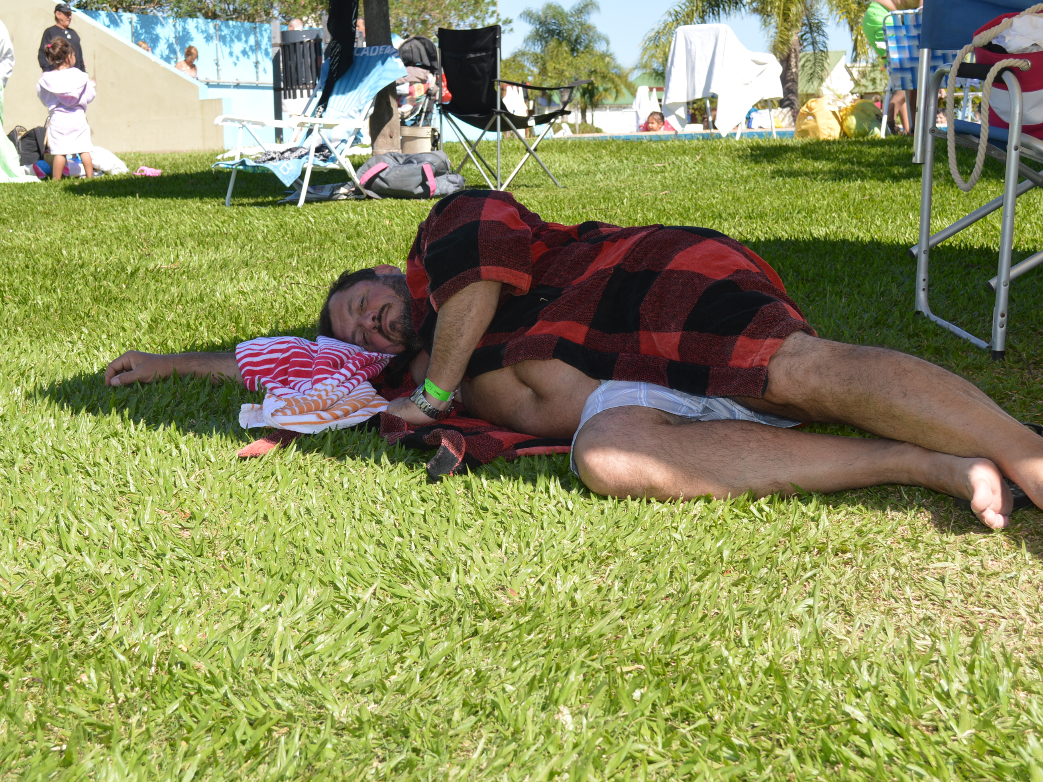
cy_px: 392
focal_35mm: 53
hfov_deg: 36.1
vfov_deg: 27.5
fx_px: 1597
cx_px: 457
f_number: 6.3
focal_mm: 32
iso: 100
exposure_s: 1/200
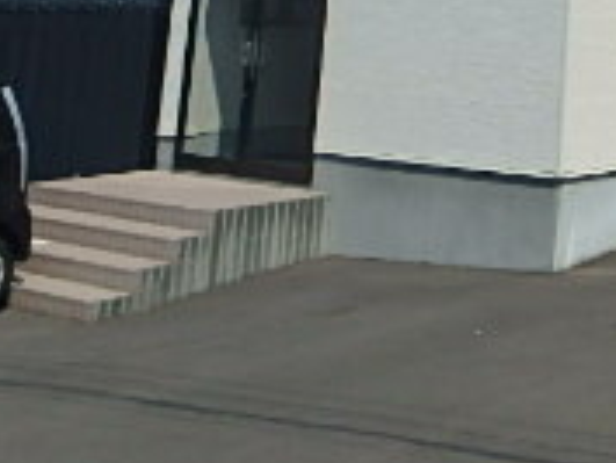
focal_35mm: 76
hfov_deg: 23.1
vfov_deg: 17.0
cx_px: 776
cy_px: -292
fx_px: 1353
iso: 125
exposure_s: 1/800
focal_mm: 3.7
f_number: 6
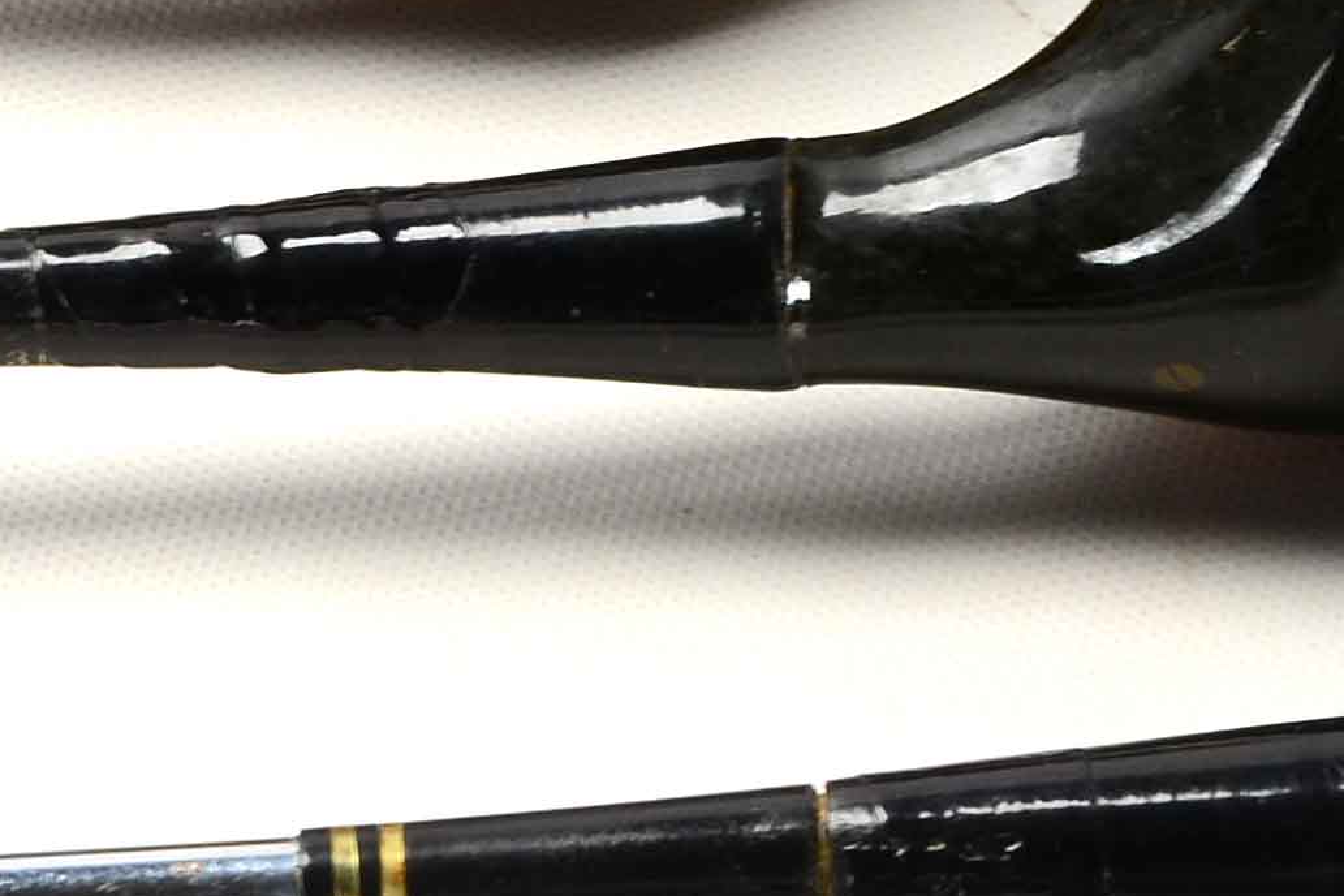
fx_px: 28012
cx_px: -219
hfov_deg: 2.7
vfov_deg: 1.8
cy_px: -638
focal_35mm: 750
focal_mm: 105
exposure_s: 1/160
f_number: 14
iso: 200
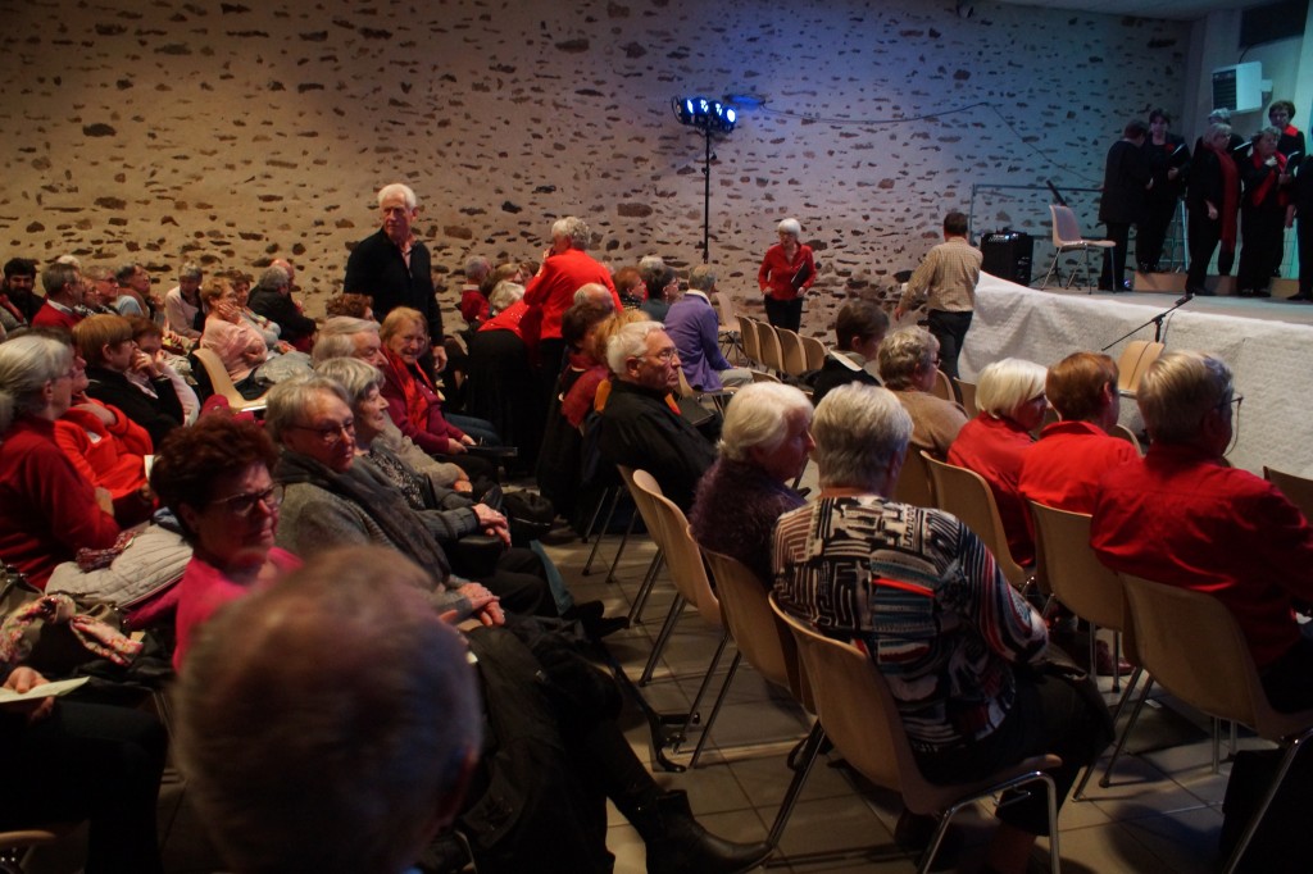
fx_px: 1094
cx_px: 656
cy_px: 437
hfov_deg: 61.9
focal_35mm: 30
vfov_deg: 43.6
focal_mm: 20
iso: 1600
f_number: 4
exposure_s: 1/40
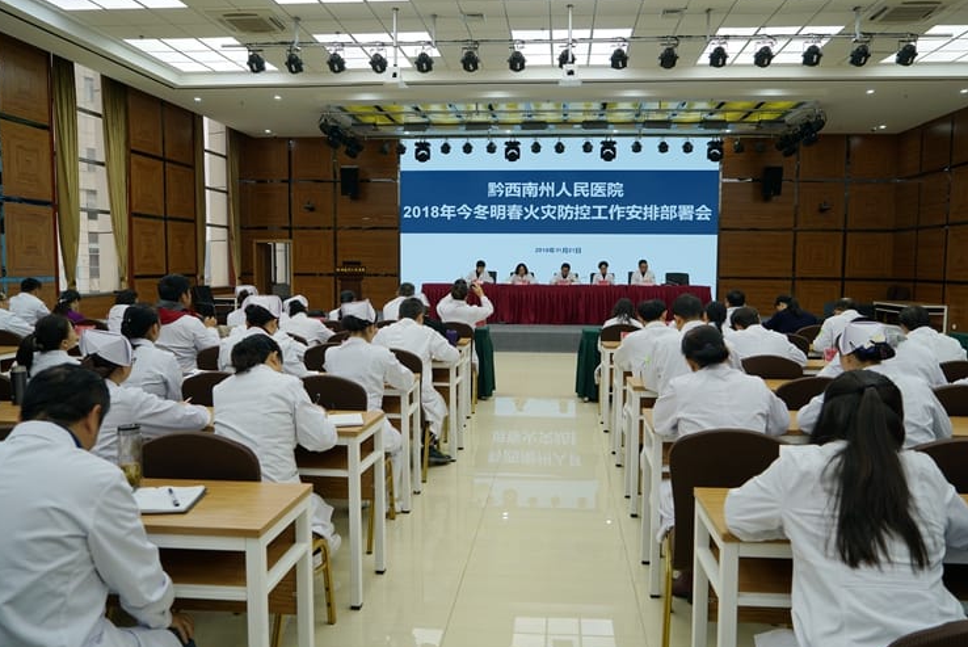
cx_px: 509
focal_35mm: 26
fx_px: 699
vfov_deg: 49.6
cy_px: 323
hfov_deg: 69.3
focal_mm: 24
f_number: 4
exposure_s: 1/60
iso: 100
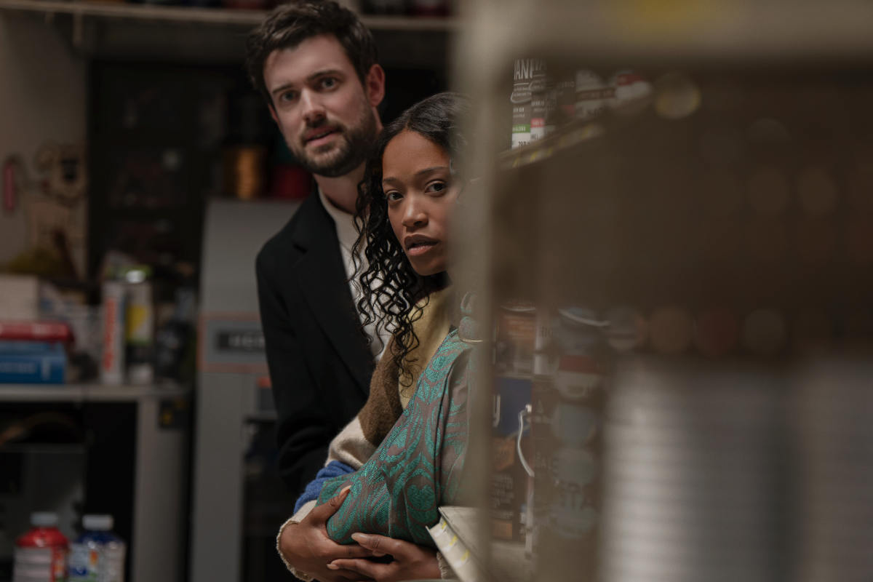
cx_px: 436
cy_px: 291
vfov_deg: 10.4
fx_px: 3201
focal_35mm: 132
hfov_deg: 15.5
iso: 1600
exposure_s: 1/200
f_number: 3.2
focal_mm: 132
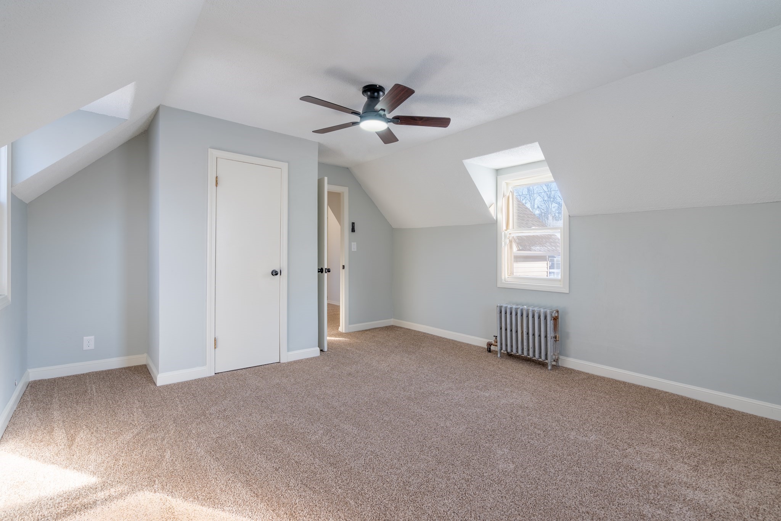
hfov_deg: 96.7
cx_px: 390
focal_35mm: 16
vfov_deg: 73.7
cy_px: 260
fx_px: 347
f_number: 8
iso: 100
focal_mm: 16
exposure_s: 1/40
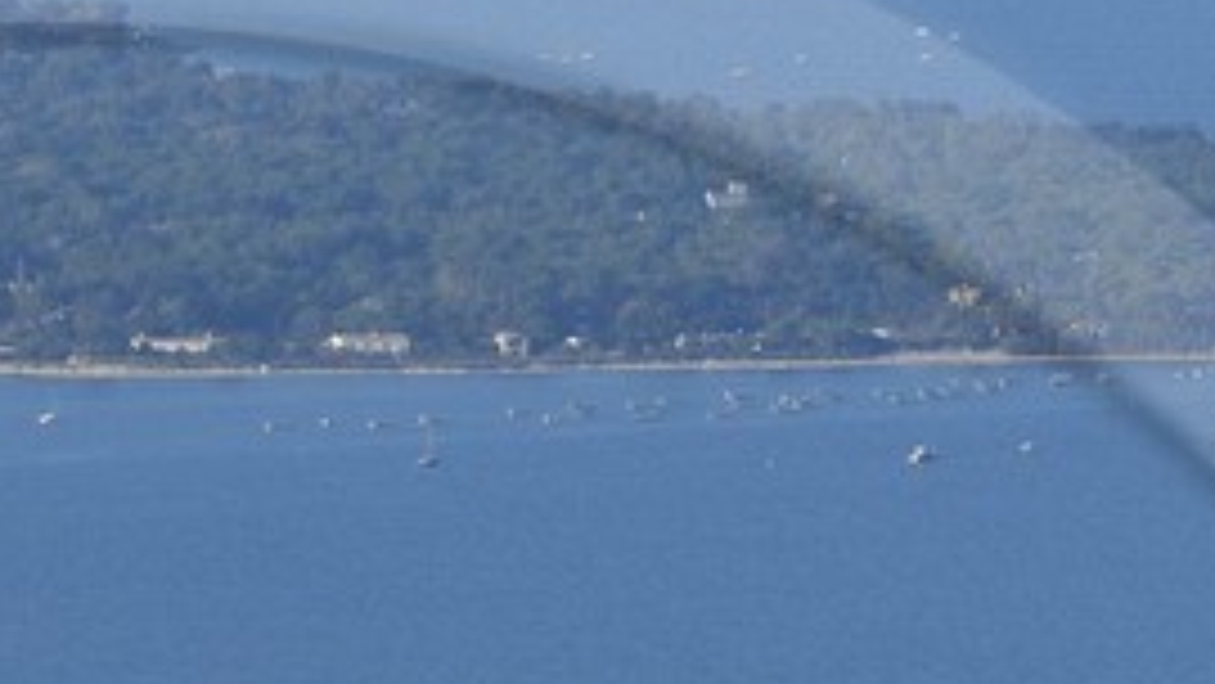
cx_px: 58
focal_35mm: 576
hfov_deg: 3.7
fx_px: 18561
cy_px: 1683
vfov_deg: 2.1
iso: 100
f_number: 5
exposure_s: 1/500
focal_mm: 62
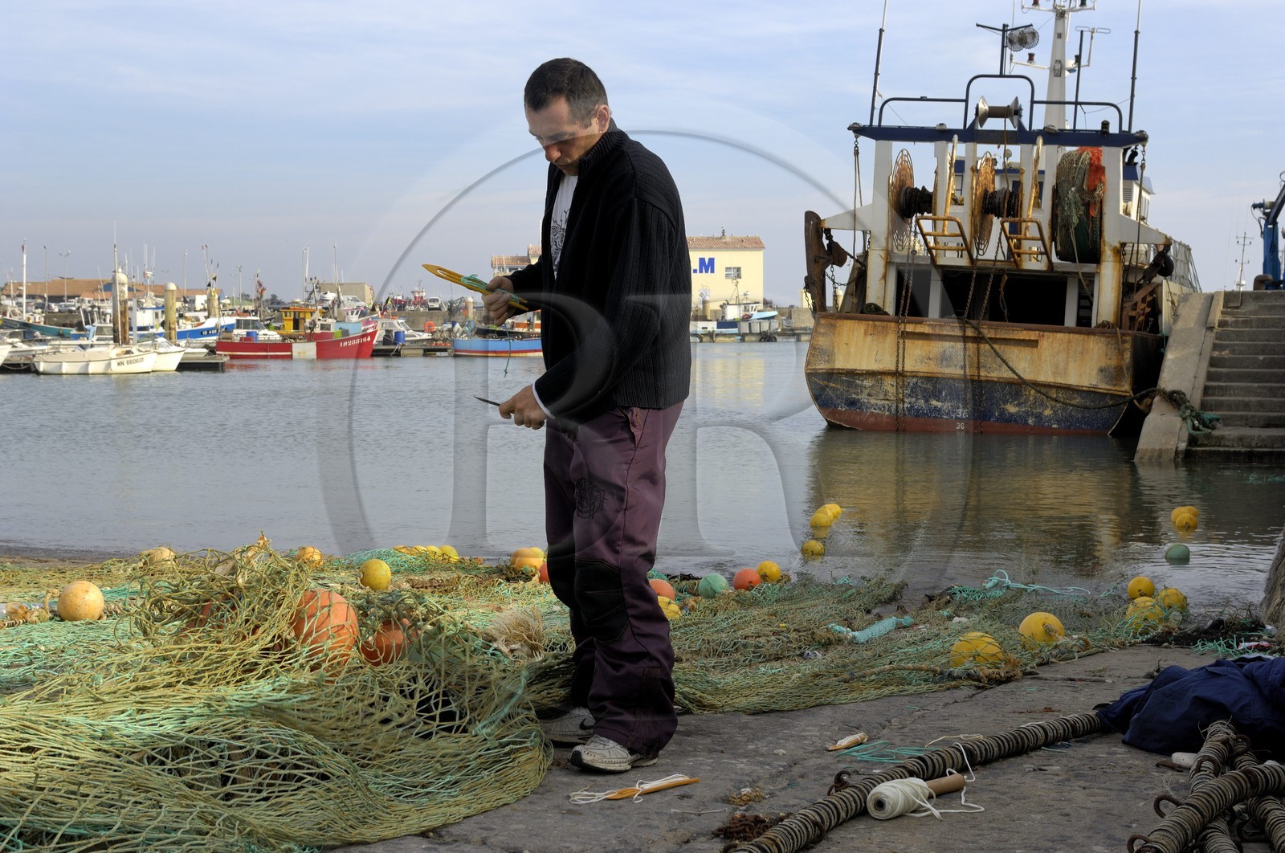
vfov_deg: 26.4
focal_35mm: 51
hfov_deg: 38.9
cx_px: 642
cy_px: 426
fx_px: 1818
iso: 100
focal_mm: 34
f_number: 7.1
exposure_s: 1/160
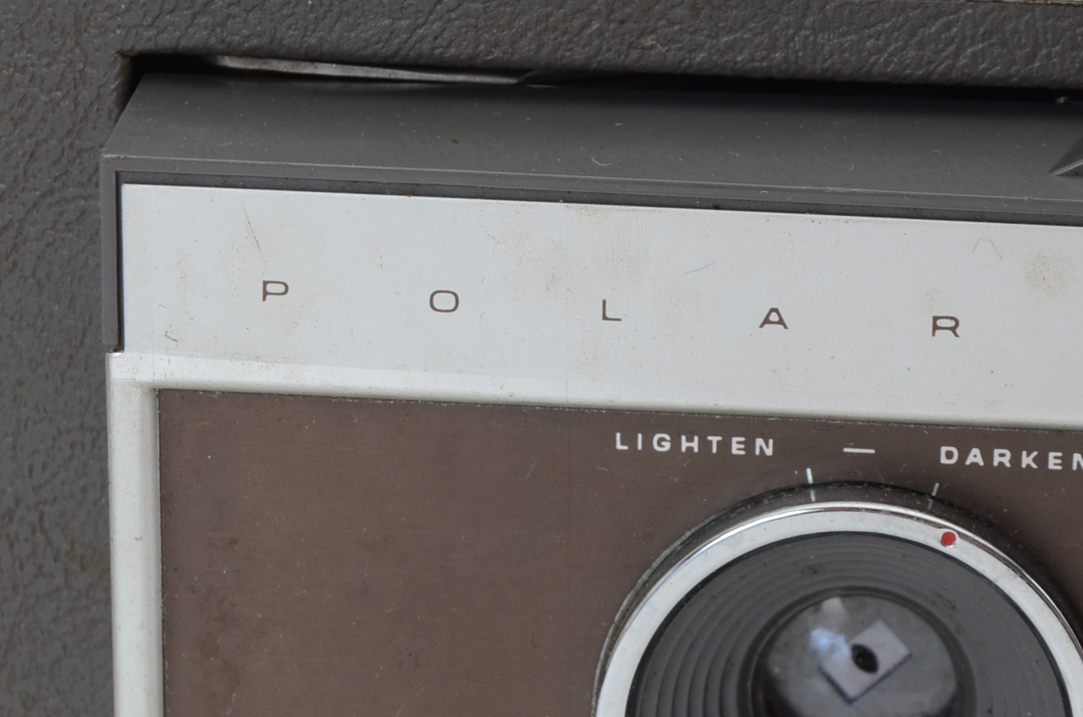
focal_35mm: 136
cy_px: 629
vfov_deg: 10.0
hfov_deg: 15.0
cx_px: 822
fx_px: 4083
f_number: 9
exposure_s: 1/160
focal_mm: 50
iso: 250
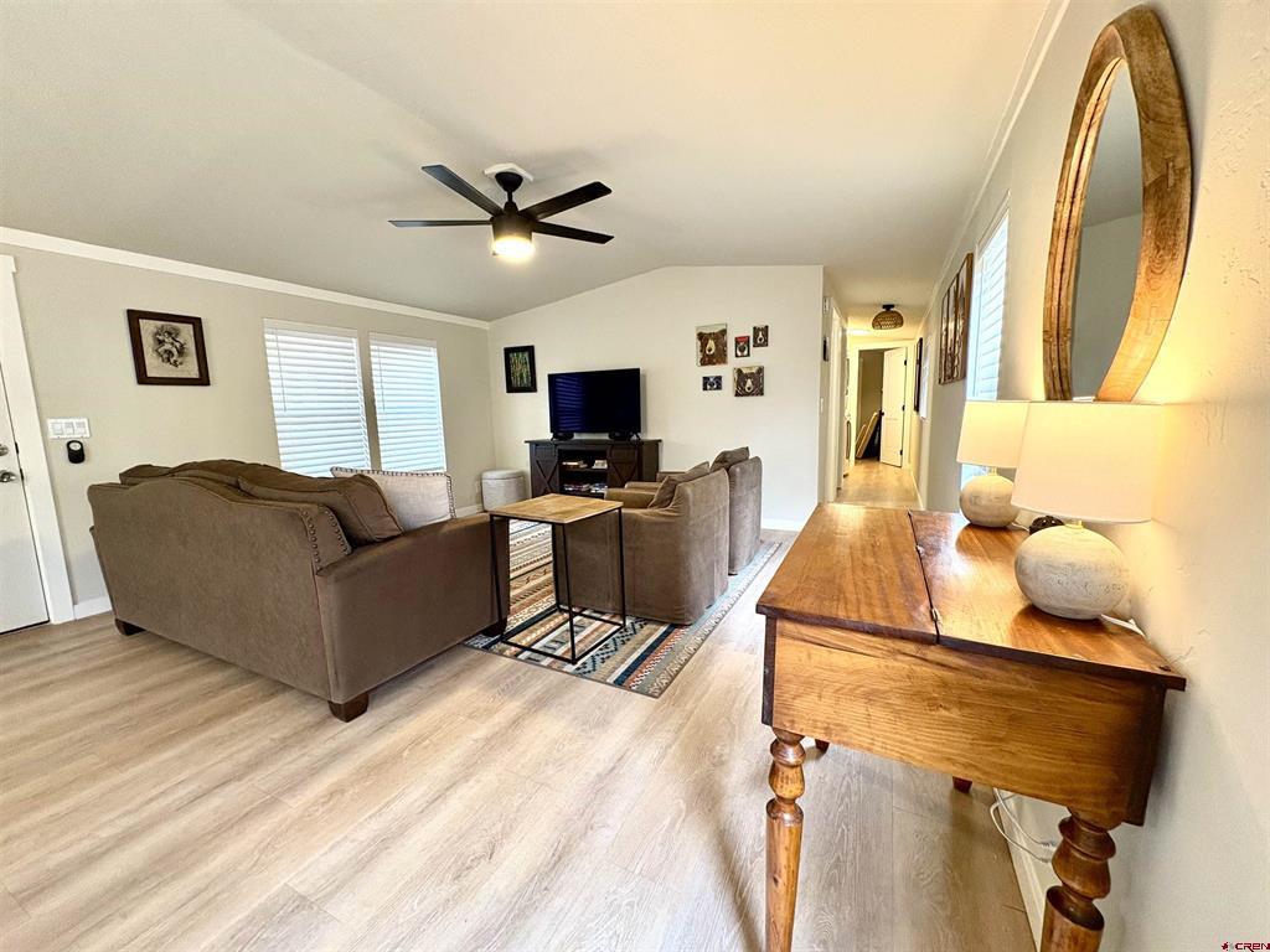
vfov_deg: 85.7
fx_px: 514
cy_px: 476
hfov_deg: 102.1
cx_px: 635
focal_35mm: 14
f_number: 2.2
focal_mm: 2.22
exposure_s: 1/60
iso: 320
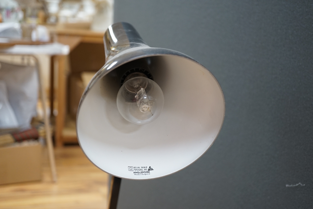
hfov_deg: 43.6
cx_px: 156
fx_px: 391
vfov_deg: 29.9
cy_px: 104
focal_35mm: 45
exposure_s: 1/60
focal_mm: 30
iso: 800
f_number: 3.5
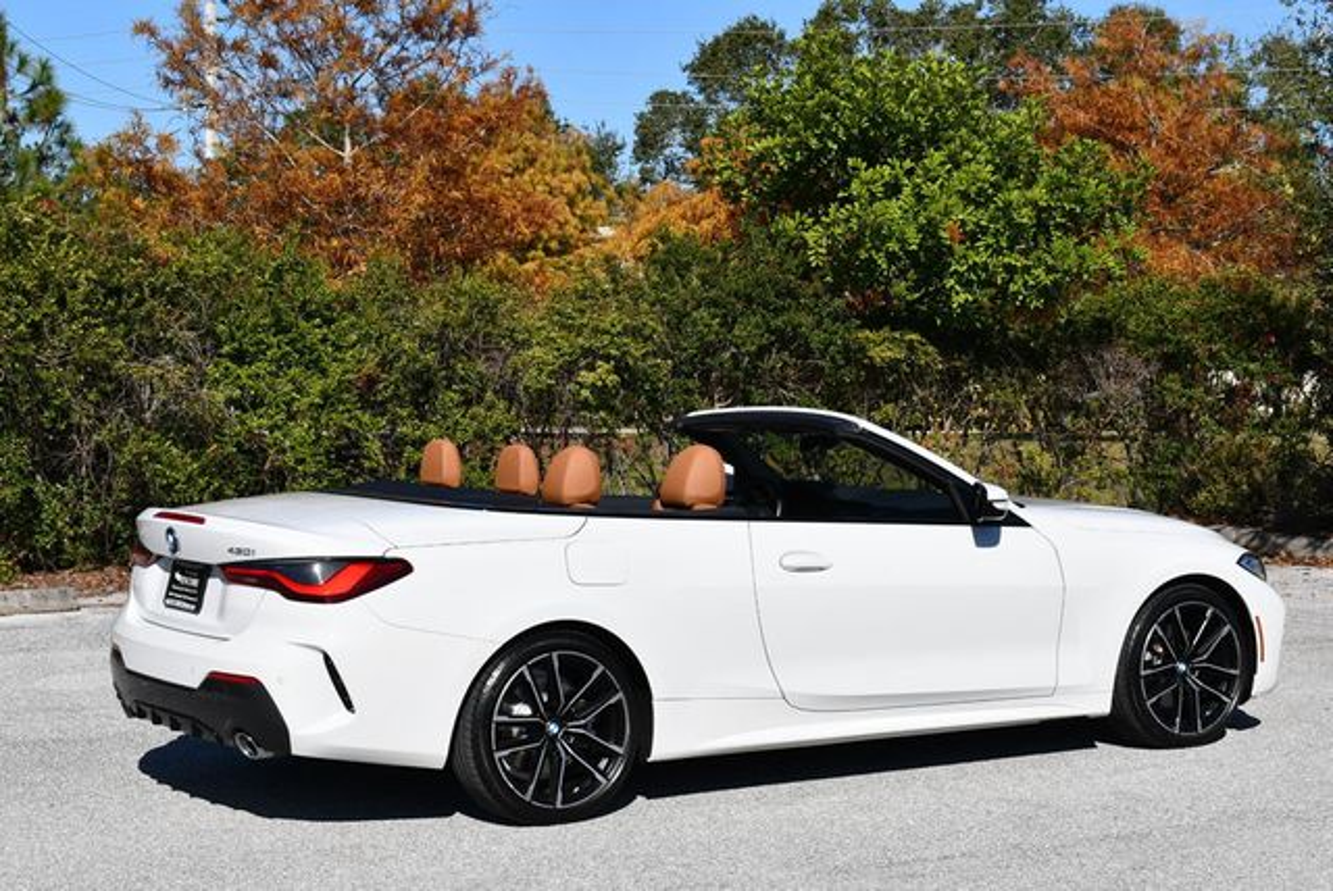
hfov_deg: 28.8
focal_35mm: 70
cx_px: 666
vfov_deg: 19.5
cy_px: 446
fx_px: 2594
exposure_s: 1/320
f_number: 9
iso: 100
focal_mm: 35
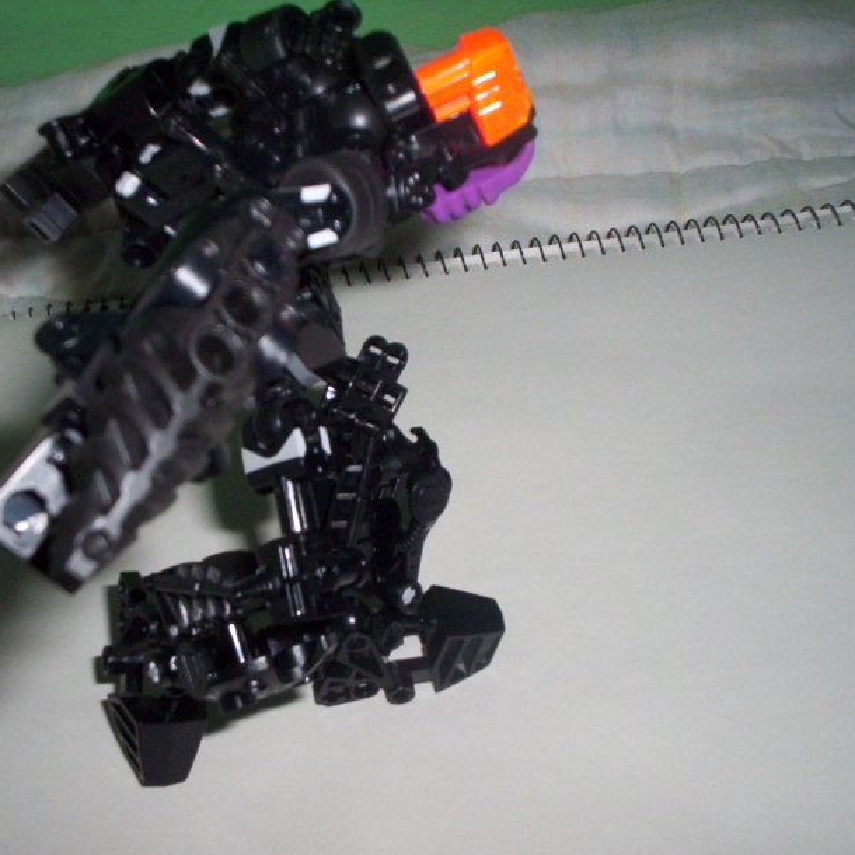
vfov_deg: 37.6
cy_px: 430
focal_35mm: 45
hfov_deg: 37.5
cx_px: 363
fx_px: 1257
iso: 140
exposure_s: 1/60
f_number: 4.5
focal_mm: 4.99
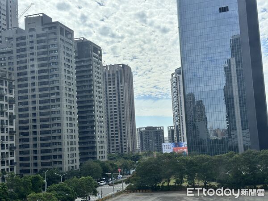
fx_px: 372
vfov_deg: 30.3
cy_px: 100
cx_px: 134
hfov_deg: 39.7
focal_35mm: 48
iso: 64
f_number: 1.78
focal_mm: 6.86
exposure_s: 1/2597
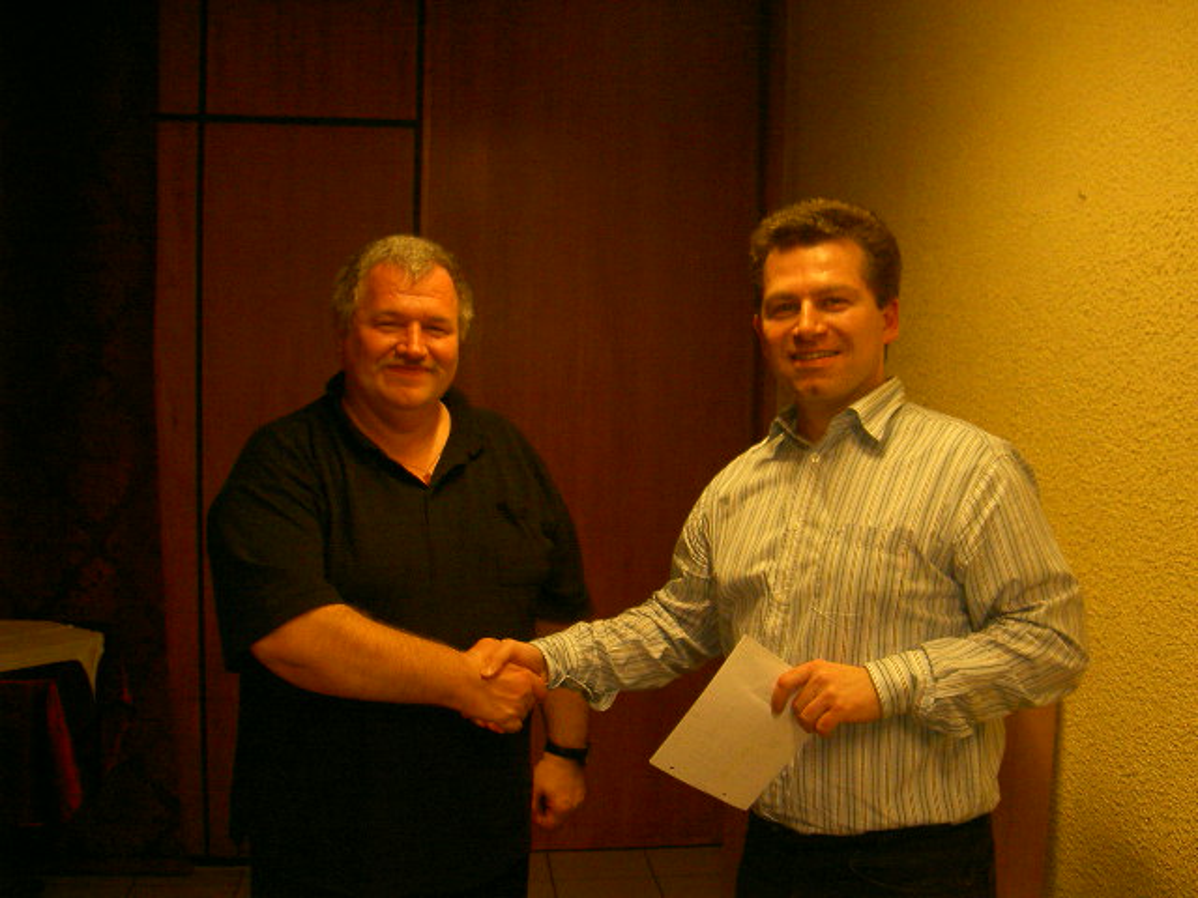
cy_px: 449
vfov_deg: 36.8
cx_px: 599
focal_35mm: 39
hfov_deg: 47.9
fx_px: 1350
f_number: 2.8
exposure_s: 1/59.5
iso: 100
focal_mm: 8
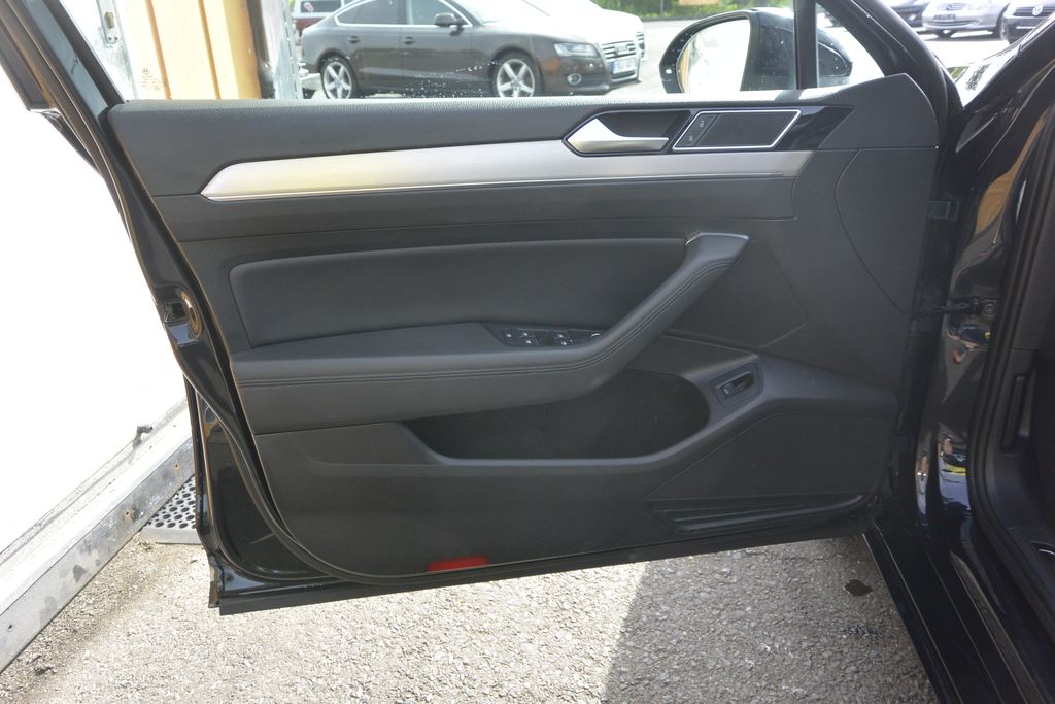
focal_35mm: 27
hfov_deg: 67.4
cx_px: 528
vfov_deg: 47.9
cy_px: 352
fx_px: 791
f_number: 3.5
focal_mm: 10
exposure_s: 1/400
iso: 160
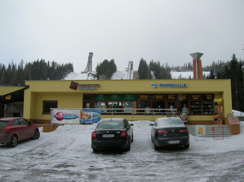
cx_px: 122
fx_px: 240
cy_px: 91
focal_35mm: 34
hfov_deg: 54.0
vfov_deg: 41.8
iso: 50
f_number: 4.9
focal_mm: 5.7
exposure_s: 1/363
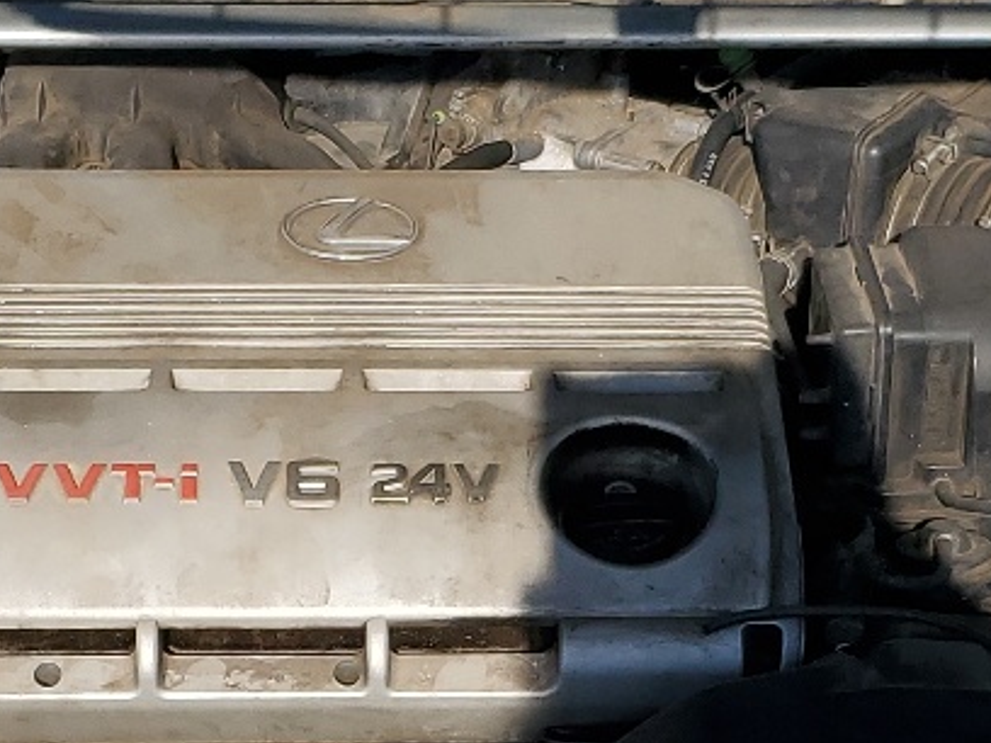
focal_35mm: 102
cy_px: 804
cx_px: 459
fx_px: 2920
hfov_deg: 19.3
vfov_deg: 14.2
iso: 50
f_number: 1.5
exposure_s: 1/5000
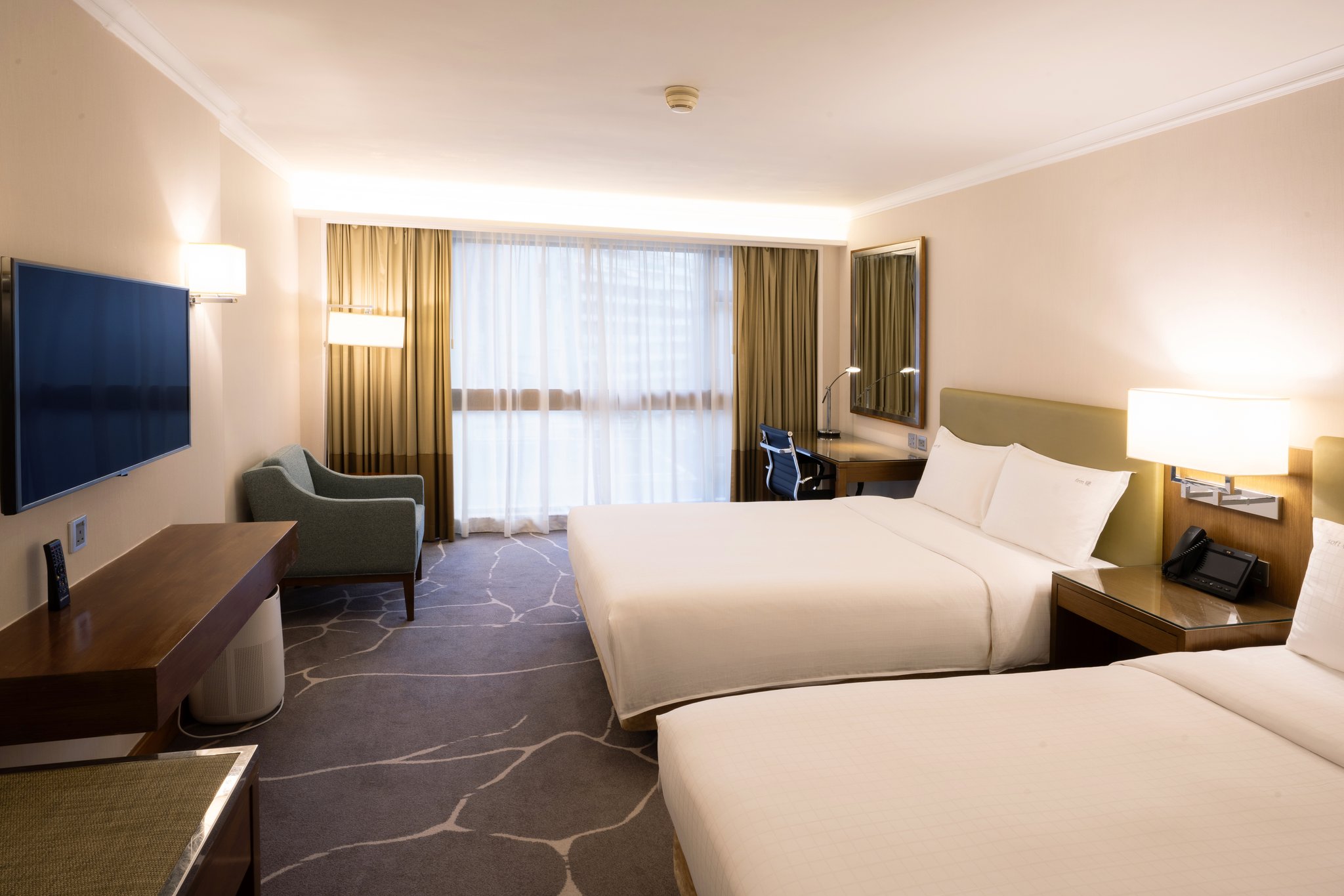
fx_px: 709
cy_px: 448
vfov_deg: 64.5
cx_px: 672
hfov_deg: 86.9
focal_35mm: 19
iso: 100
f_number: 16
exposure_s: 3.2
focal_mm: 19
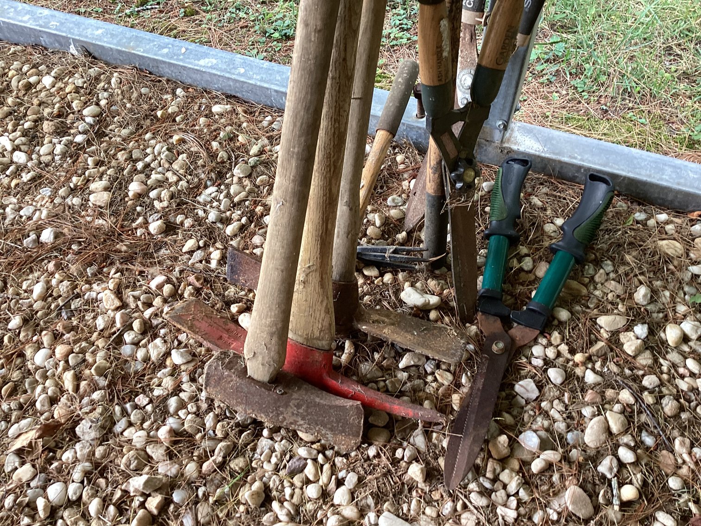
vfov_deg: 45.4
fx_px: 628
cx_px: 350
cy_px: 263
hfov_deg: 58.3
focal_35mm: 31
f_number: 2.4
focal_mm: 3.3
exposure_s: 1/60
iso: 80
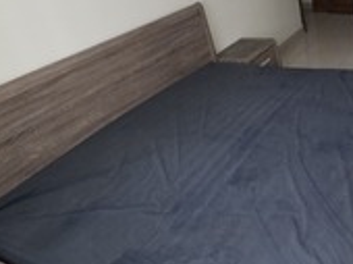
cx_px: 317
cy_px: 36
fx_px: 356
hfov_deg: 47.4
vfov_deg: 38.4
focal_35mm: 35
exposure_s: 1/33.3
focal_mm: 2.2
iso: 500
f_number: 1.9
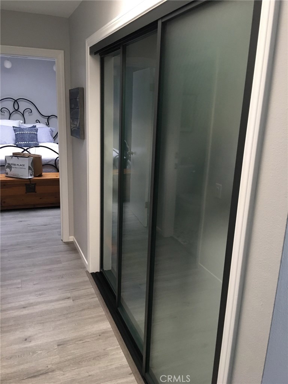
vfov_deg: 61.6
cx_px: 144
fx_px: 321
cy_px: 192
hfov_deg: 48.3
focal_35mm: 29
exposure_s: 1/15
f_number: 2.2
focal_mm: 4.15
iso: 64
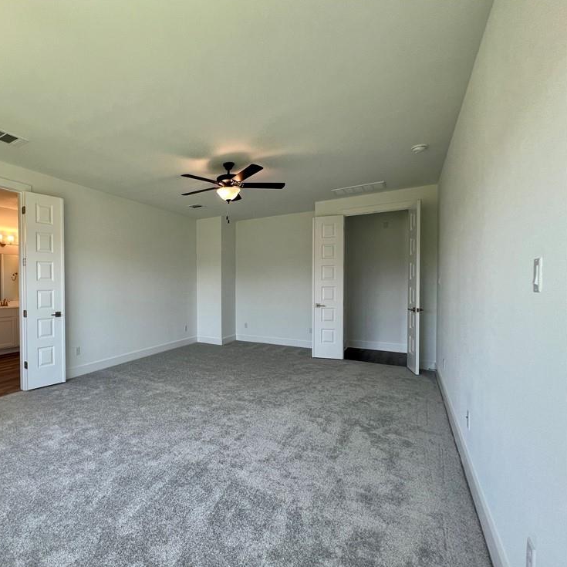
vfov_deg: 87.4
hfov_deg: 83.6
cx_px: 177
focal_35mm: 16
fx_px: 297
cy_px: 291
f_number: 1.8
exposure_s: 1/120
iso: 64
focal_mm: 1.57
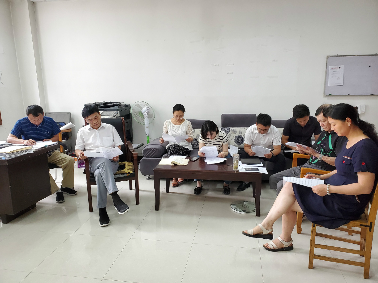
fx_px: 284
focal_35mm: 26
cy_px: 142
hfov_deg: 67.3
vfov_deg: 53.1
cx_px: 189
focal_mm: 4.3
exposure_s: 1/50
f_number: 2.4
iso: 500
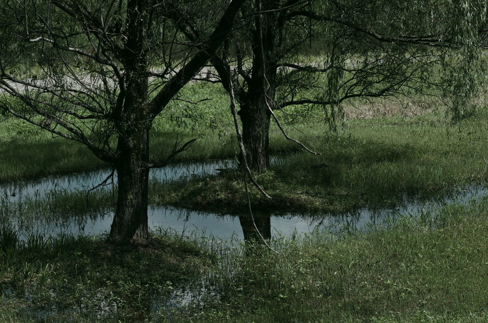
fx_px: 1420
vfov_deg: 13.0
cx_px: 244
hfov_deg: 19.5
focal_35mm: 105
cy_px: 162
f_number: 6.3
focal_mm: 70
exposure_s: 1/250
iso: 100
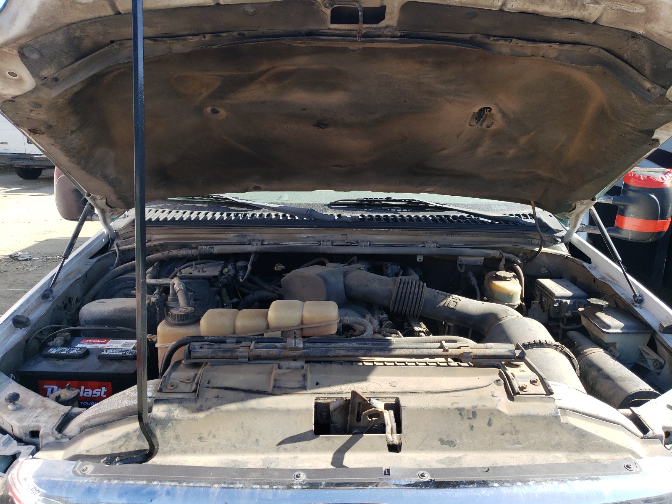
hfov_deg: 67.3
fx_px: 505
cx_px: 336
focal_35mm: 26
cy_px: 252
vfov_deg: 53.1
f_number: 1.5
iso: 50
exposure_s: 1/909
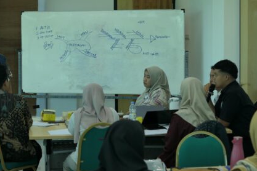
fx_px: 735
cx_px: 118
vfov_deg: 13.3
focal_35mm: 103
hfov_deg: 19.8
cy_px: 78
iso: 200
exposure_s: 1/125
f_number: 2.8
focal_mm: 26.4
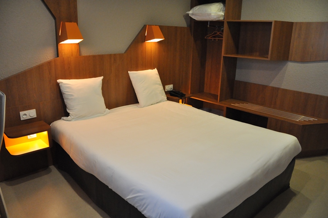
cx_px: 164
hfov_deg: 67.5
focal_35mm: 27
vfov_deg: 47.8
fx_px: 246
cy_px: 109
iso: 2000
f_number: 3.5
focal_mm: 18
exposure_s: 1/25
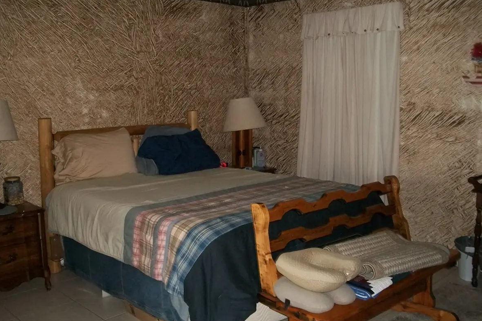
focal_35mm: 34
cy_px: 170
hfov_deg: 55.8
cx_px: 238
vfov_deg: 38.9
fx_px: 455
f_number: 2.9
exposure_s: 1/30
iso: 200
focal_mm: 5.7
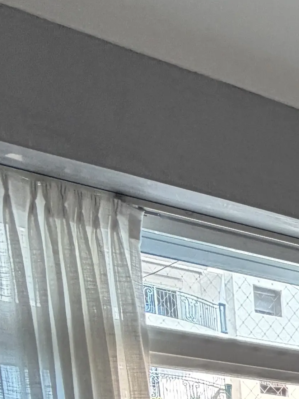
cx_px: 732
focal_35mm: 72
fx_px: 829
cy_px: 662
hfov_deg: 13.9
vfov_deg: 21.0
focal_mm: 2.22
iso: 80
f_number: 2.2
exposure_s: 1/121
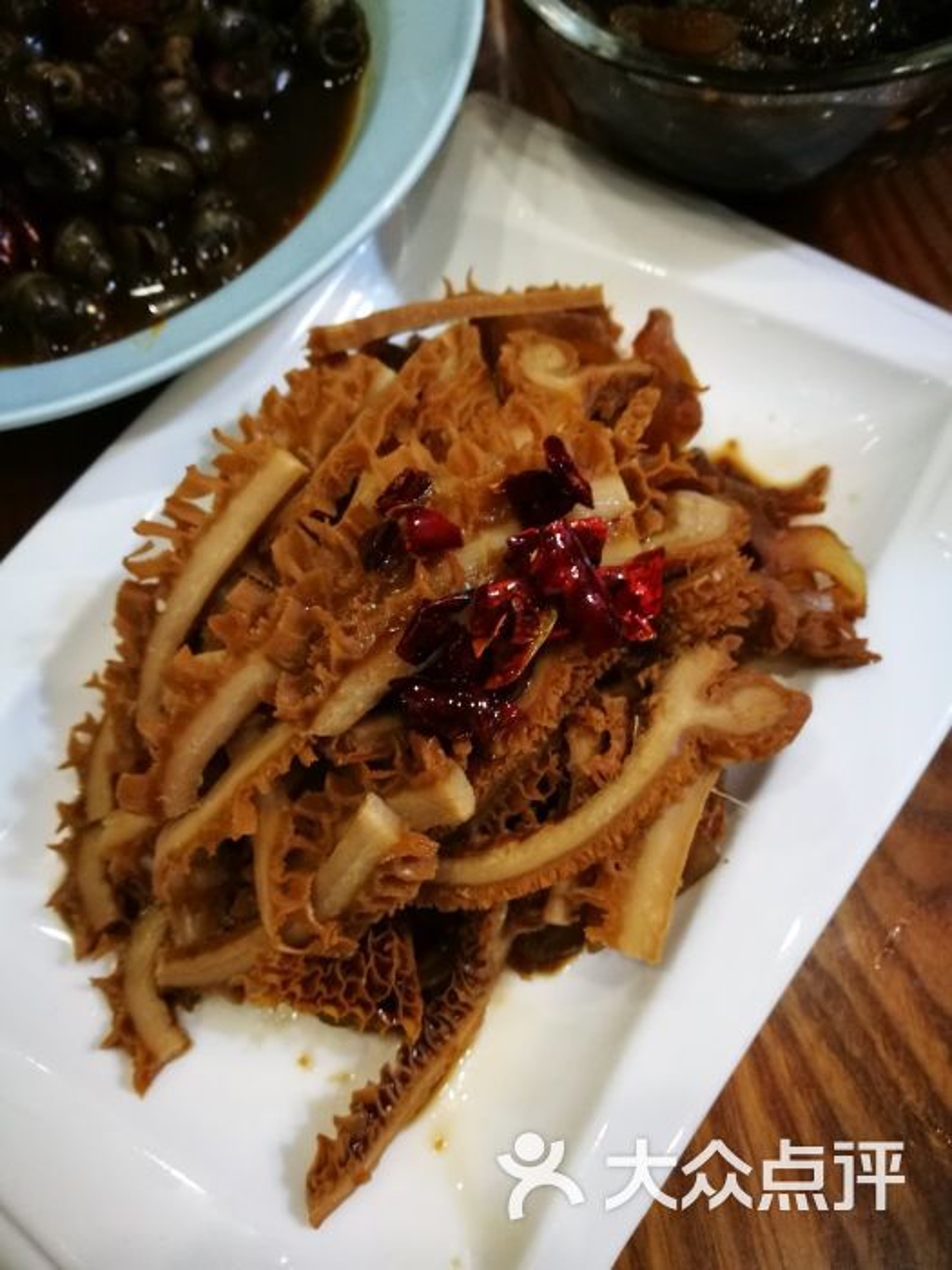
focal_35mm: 27
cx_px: 476
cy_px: 635
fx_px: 990
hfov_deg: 51.4
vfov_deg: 65.3
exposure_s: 1/25
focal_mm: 4.5
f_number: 2.2
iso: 320
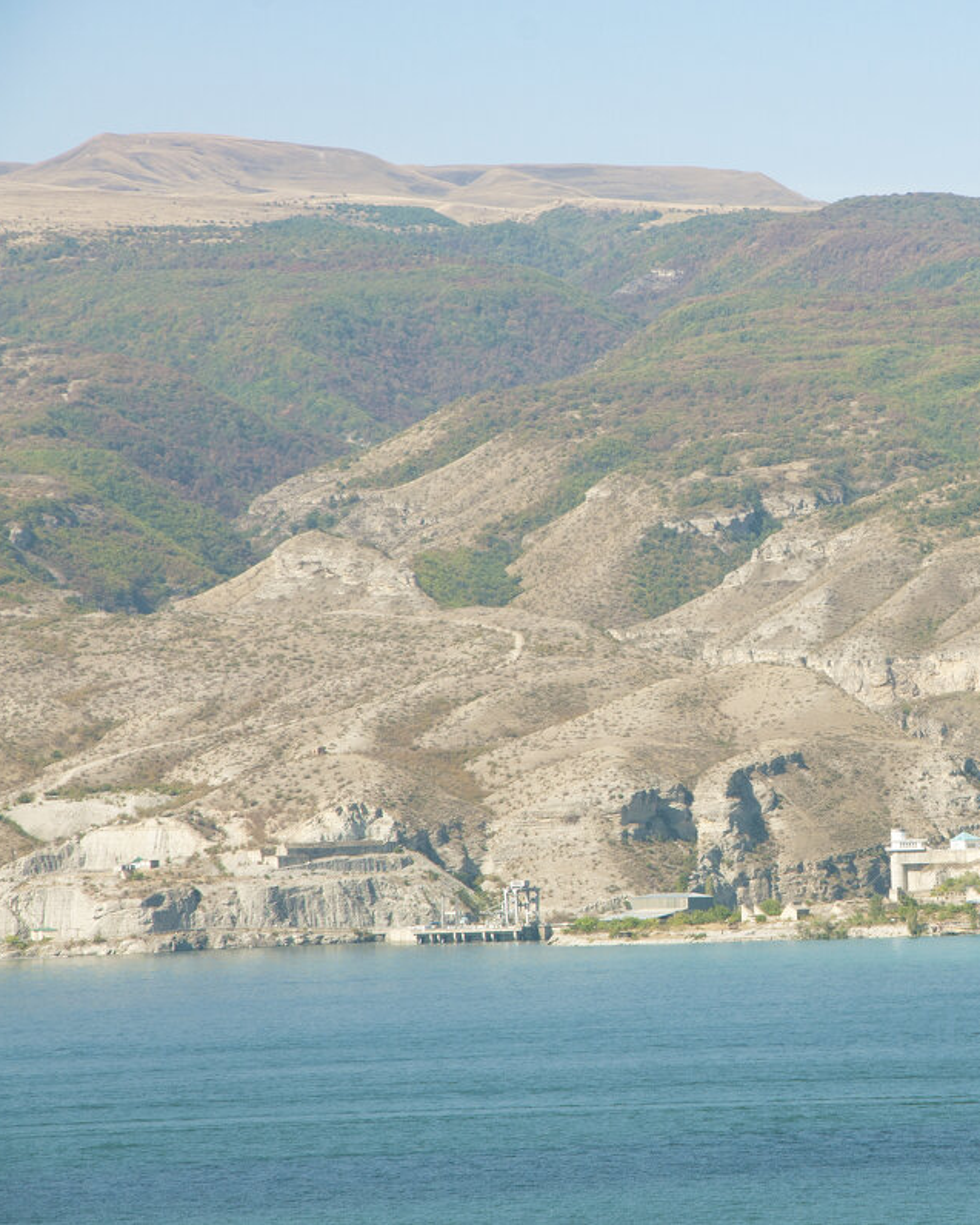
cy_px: 612
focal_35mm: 223
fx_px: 8073
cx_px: 905
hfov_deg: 6.9
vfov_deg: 8.7
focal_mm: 105
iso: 250
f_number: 10
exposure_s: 1/400
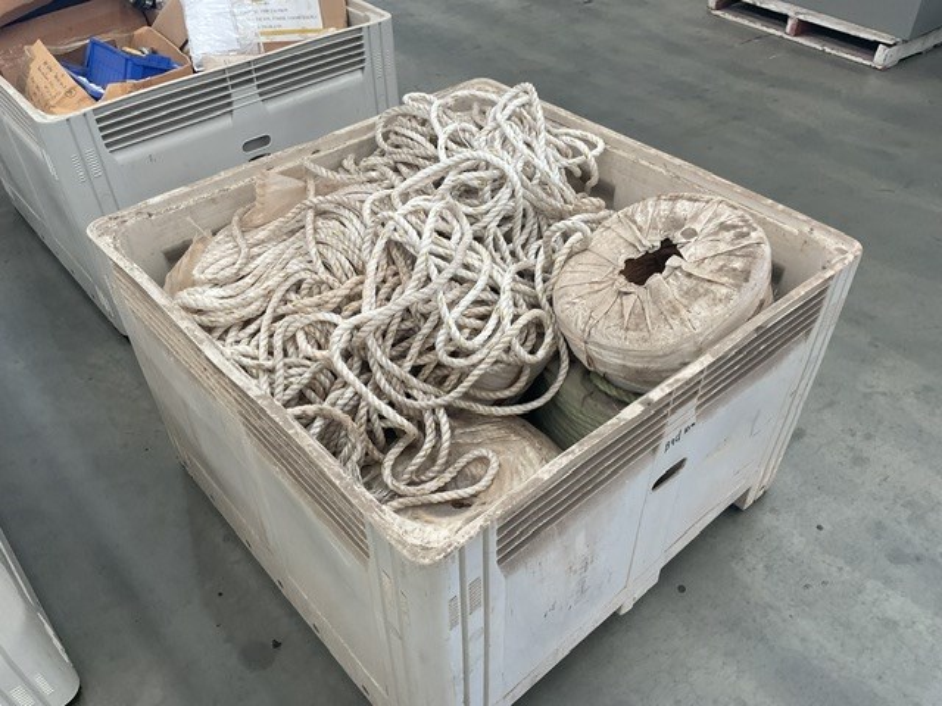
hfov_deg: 61.7
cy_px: 353
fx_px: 789
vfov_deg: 48.2
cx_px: 471
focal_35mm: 29
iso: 50
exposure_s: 1/120
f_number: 1.8
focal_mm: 3
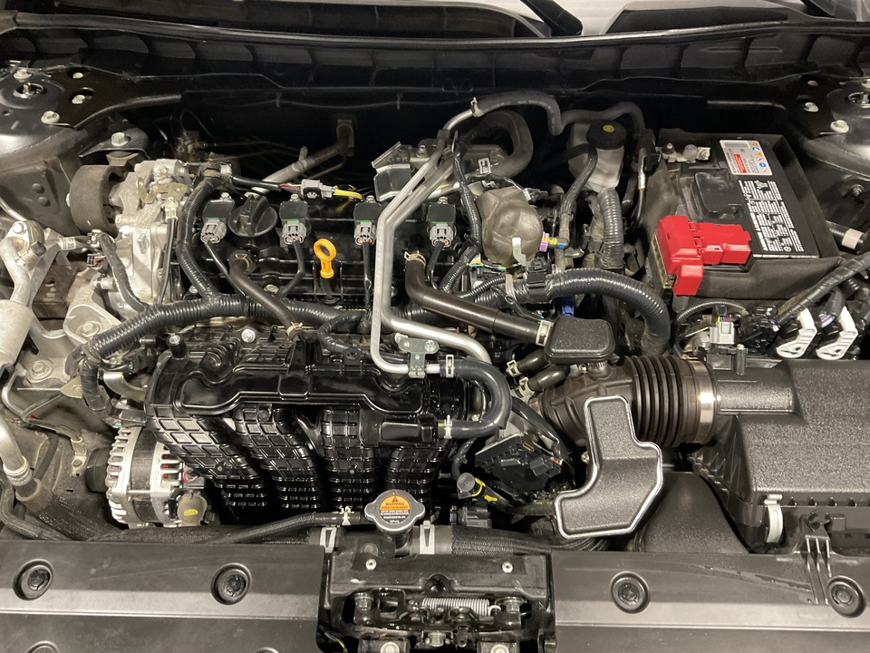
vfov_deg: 48.2
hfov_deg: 61.7
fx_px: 729
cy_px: 326
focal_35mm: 29
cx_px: 435
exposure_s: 1/33
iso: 250
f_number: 1.8
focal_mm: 3
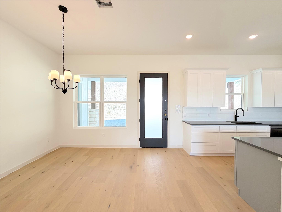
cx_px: 141
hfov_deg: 102.1
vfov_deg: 85.7
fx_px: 114
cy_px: 106
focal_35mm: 14
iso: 40
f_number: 2.2
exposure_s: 1/137
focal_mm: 2.22
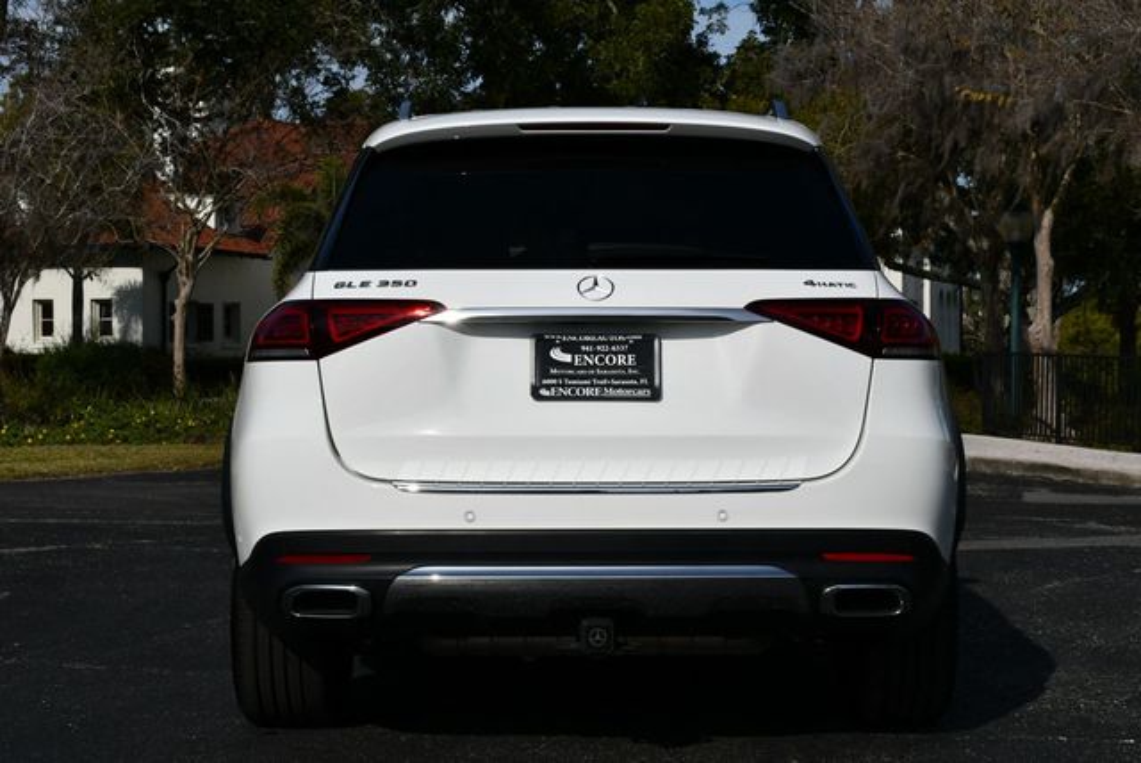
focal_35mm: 68
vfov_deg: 20.1
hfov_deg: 29.6
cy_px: 382
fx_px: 2157
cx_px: 570
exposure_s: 1/500
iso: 100
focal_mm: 34
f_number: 11
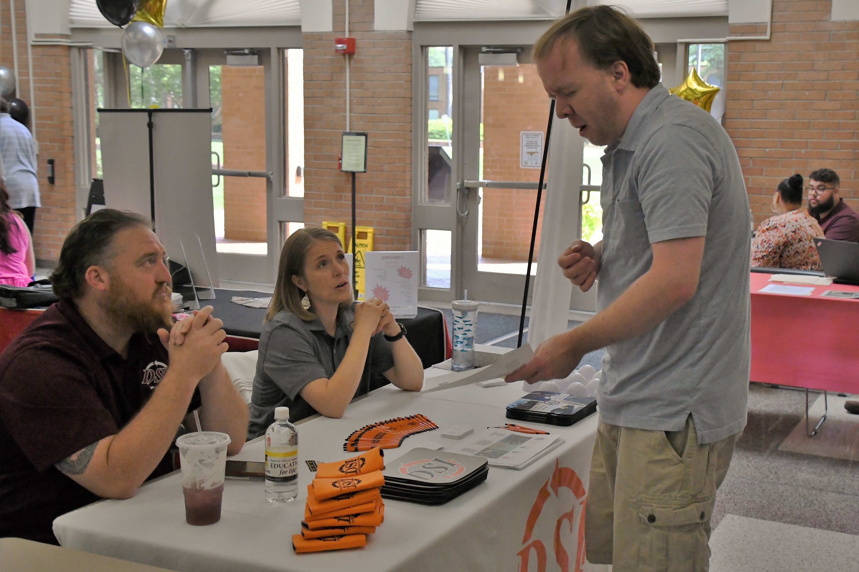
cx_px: 430
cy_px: 286
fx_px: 1002
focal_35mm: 42
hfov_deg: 46.4
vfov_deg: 31.9
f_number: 4
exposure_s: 1/1250
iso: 3200
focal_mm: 28
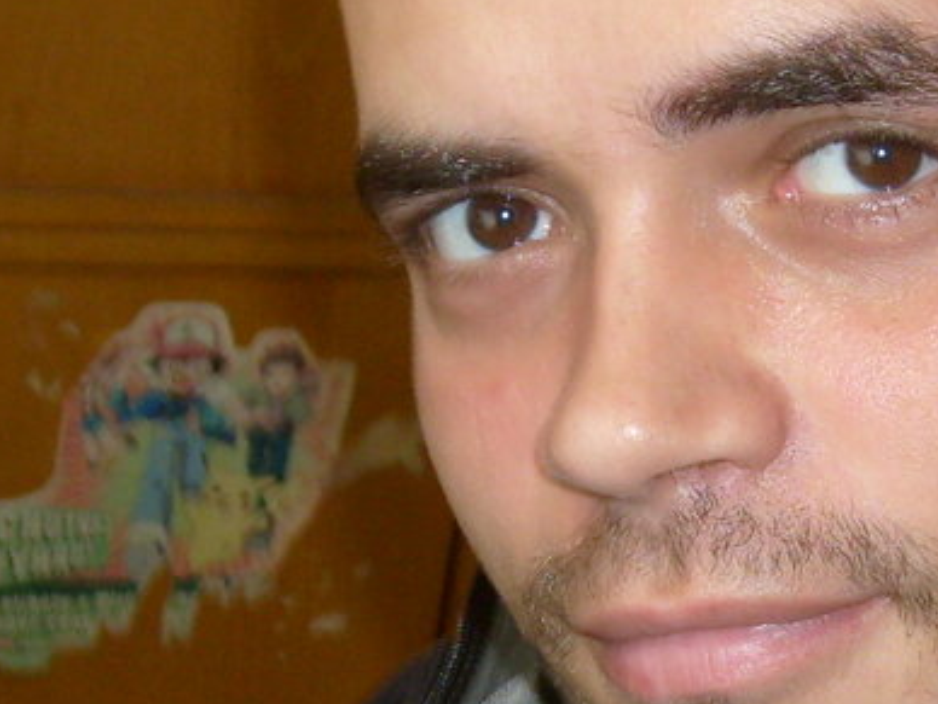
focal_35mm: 133
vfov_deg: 11.1
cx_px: 689
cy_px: 348
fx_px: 3604
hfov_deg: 14.8
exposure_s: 1/45
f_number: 3
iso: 100
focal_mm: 7.2
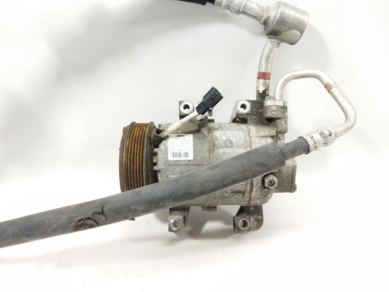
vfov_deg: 51.4
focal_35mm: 27
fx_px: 303
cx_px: 194
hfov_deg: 65.3
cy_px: 146
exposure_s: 1/50
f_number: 1.79
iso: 148
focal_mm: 4.71
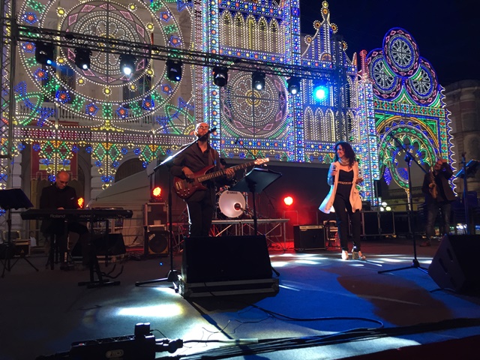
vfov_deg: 48.2
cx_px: 240
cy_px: 180
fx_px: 402
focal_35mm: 29
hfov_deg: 61.7
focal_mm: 4.15
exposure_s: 1/33
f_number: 2.2
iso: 40
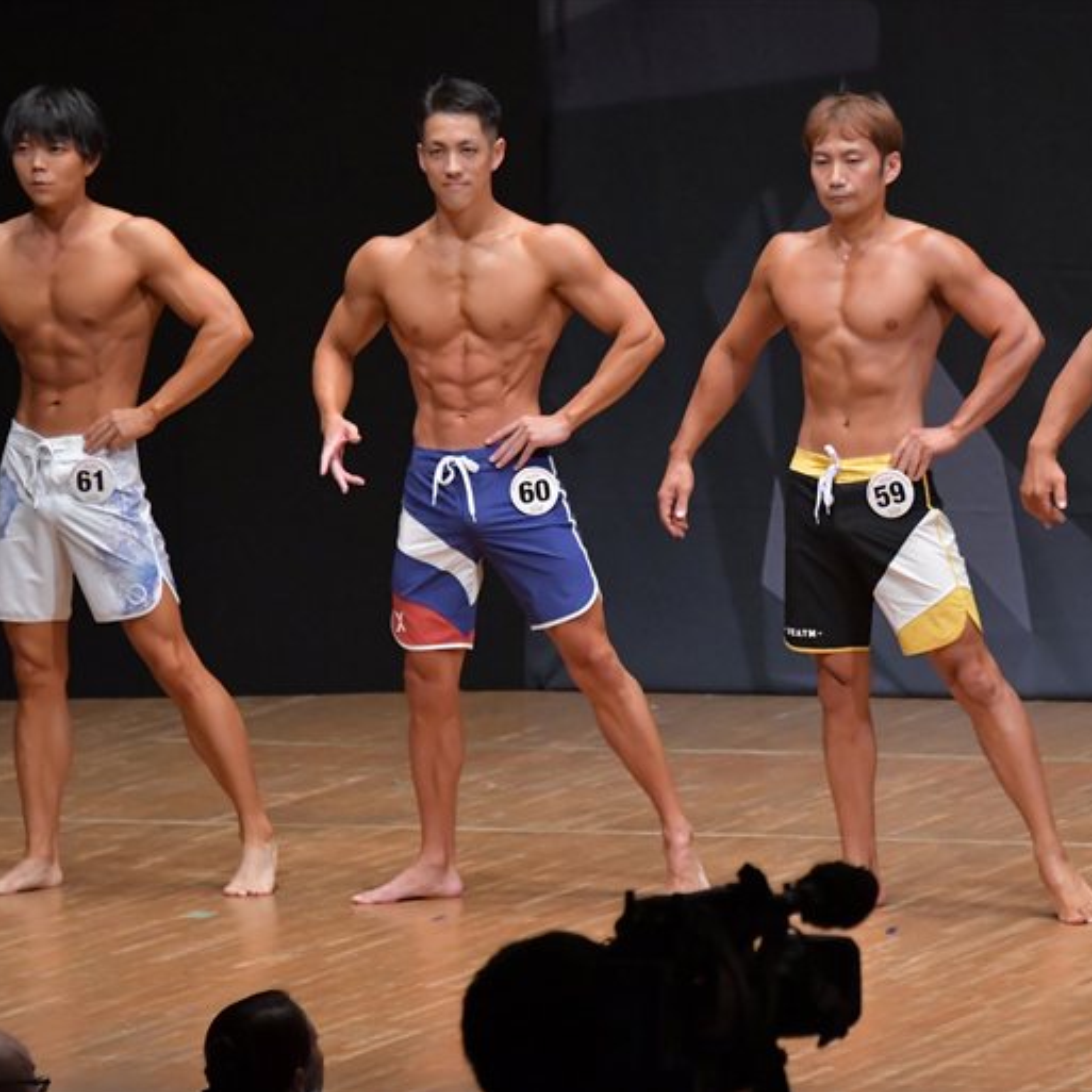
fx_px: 11671
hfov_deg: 5.4
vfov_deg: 5.4
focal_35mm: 327
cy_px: 547
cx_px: 706
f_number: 5.6
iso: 6400
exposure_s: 1/400
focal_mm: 170
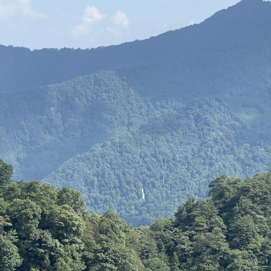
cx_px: 135
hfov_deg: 12.3
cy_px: 157
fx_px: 1258
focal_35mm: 142
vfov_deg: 12.3
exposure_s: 1/1148
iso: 64
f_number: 2.8
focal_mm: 15.66
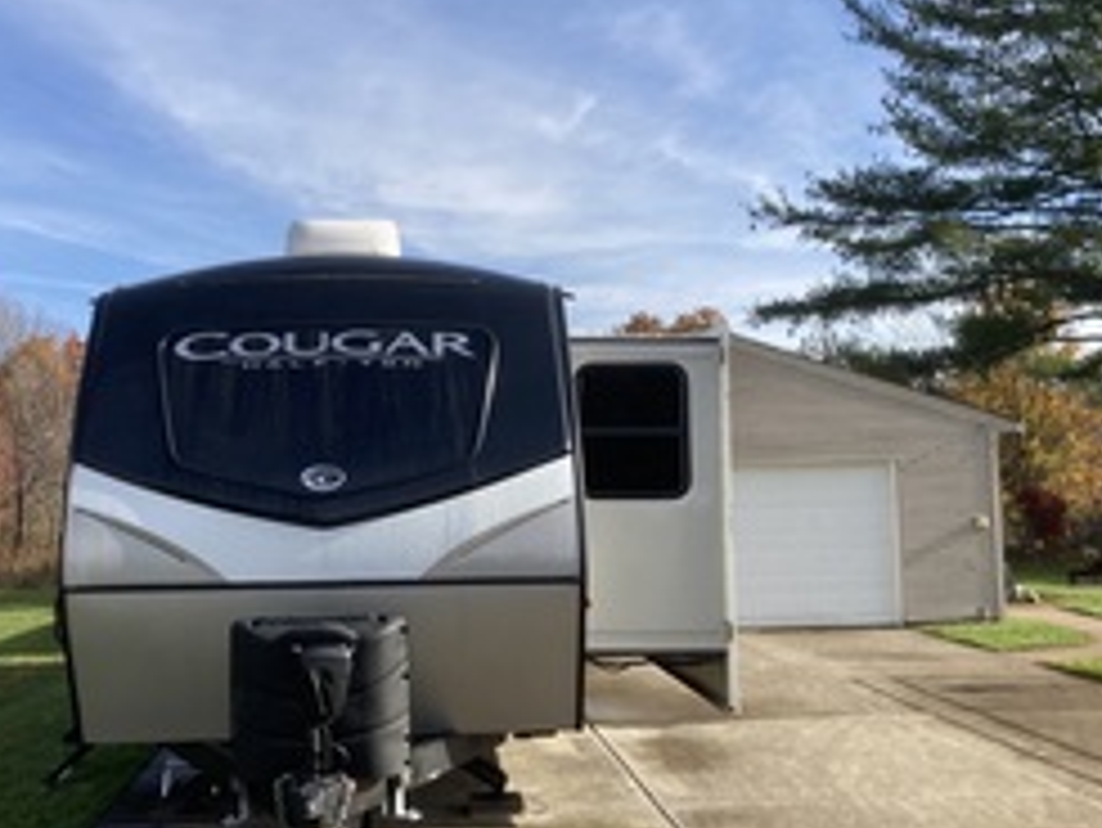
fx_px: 1274
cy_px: 416
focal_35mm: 40
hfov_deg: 46.6
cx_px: 468
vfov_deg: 36.0
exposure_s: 1/1600
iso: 20
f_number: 1.8
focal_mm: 3.99
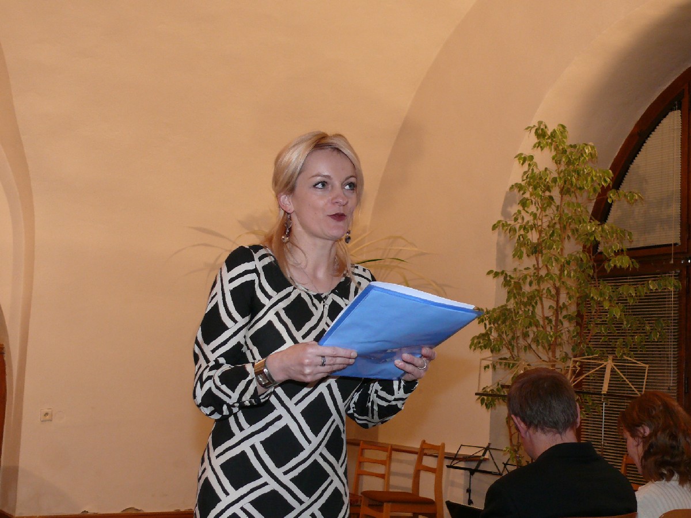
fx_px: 998
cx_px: 346
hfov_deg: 38.2
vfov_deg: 29.1
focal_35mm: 50
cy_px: 259
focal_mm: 9
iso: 200
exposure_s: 1/30
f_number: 2.8
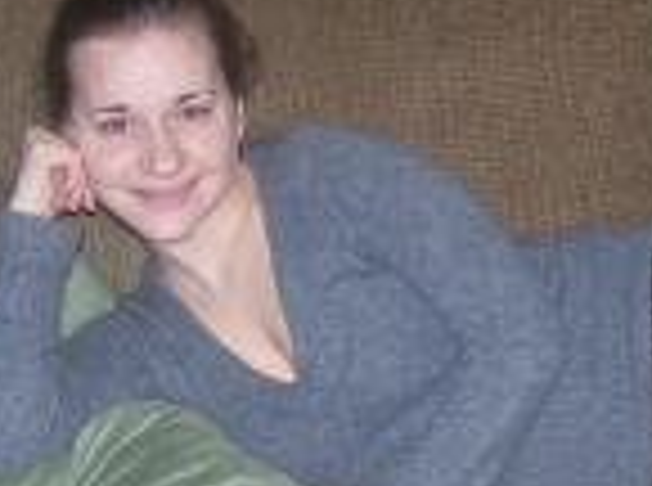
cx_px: 544
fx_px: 2104
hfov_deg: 17.4
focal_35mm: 112
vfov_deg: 13.0
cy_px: 470
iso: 140
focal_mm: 6
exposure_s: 1/64
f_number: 2.7
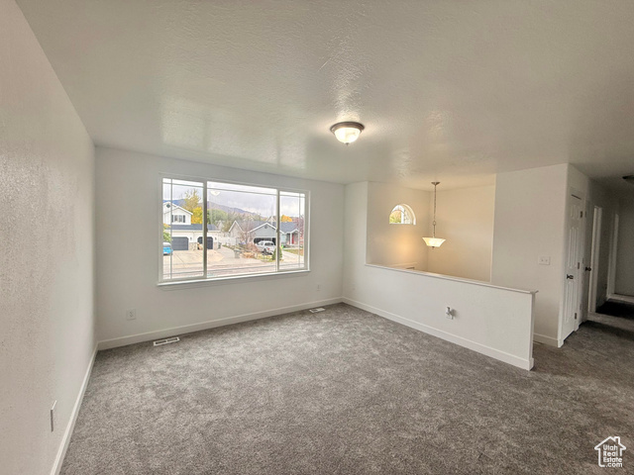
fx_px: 256
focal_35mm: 14
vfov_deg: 85.7
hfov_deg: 102.1
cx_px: 317
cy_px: 238
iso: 80
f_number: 2.2
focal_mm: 2.22
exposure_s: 1/120
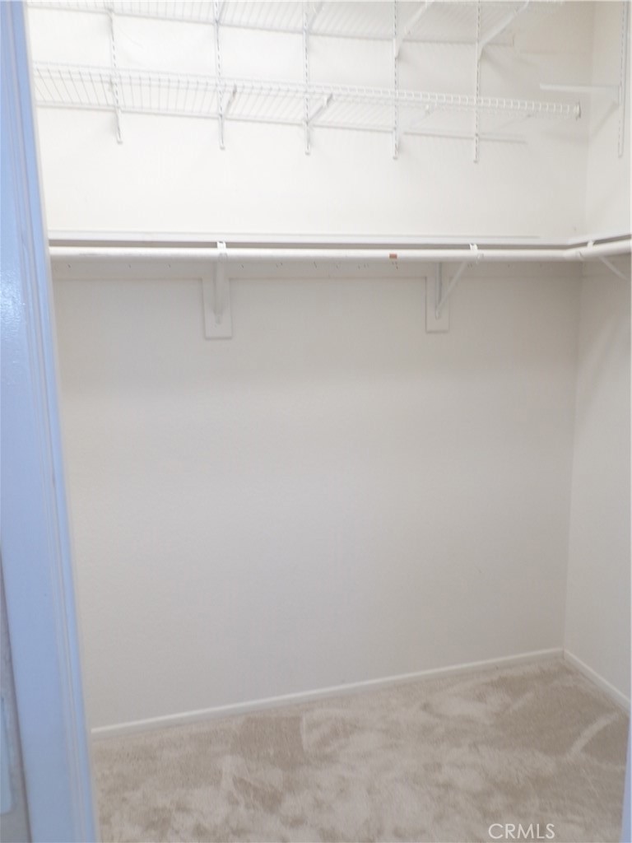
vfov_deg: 69.4
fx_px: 609
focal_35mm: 25
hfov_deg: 54.9
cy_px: 422
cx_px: 316
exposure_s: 1/30
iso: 200
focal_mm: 4.5
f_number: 2.8
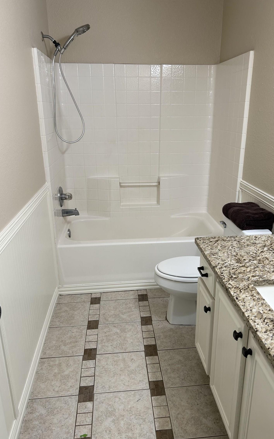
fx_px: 335
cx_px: 146
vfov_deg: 66.5
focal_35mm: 28
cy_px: 222
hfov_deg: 44.5
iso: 100
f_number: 1.5
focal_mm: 5.7
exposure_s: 1/60
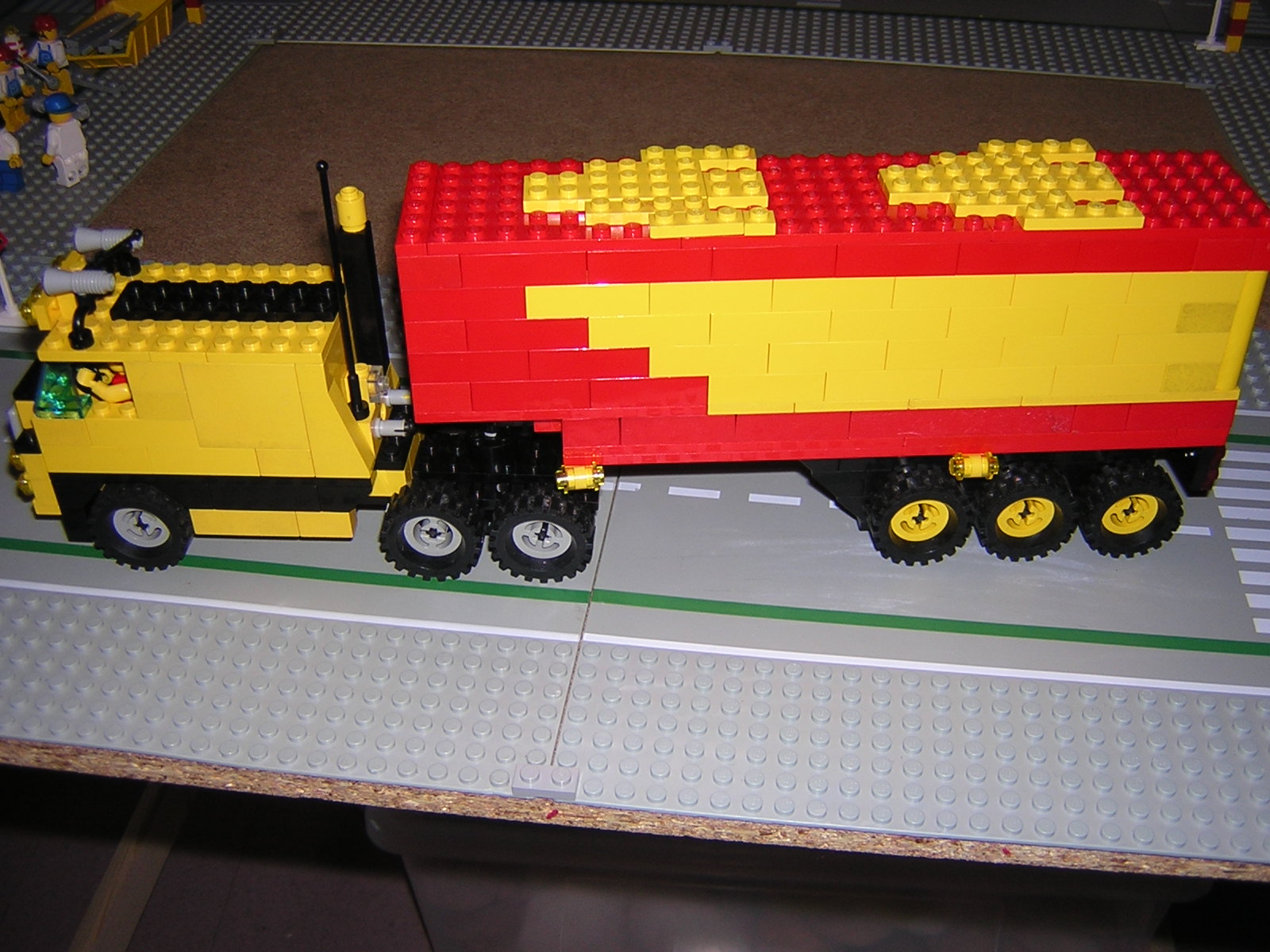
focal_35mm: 36
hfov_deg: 51.4
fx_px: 1321
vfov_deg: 39.7
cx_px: 635
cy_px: 476
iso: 100
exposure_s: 1/60.1
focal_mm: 4.7
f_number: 2.6
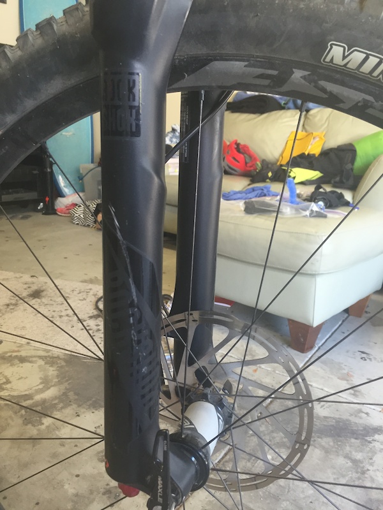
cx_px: 192
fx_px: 428
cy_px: 255
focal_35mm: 29
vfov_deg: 61.7
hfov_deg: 48.2
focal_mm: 4.15
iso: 100
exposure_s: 1/30
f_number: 2.2
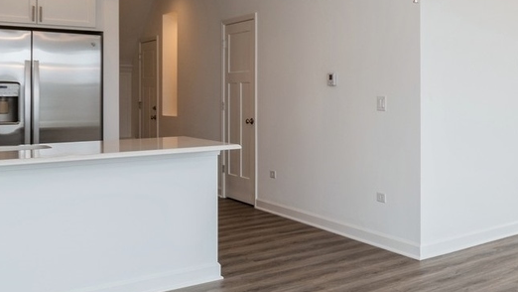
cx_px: 540
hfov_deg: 42.9
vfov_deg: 30.2
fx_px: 536
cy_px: 92
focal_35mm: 39
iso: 100
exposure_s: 1/13
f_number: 10
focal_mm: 12
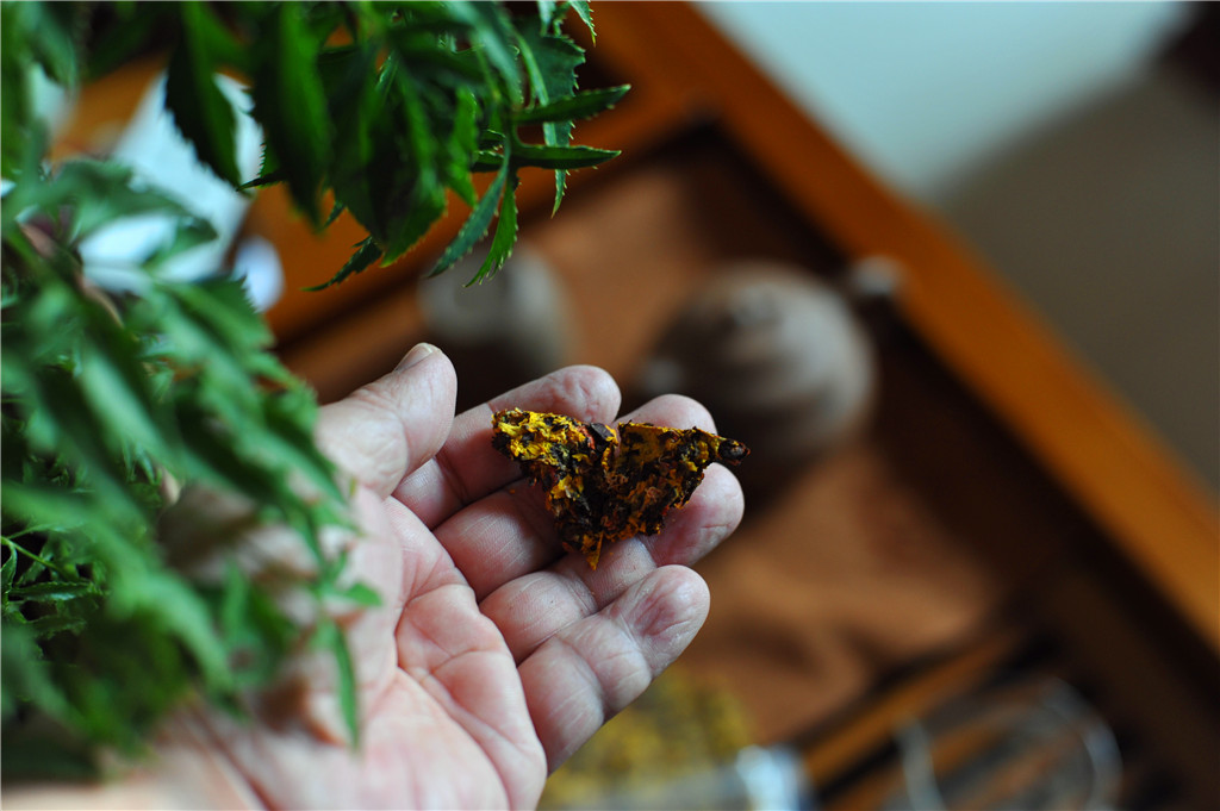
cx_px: 610
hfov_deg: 39.6
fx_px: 1693
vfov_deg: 26.9
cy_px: 406
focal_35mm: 50
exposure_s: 1/50
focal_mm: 50
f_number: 3.5
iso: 800
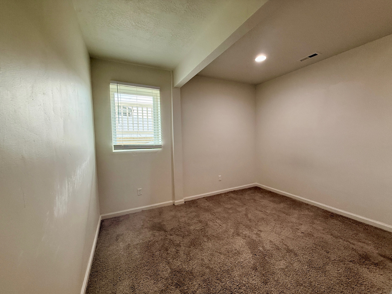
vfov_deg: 85.7
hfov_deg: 102.1
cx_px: 196
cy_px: 147
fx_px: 159
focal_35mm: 14
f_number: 2.2
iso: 250
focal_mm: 2.22
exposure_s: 1/120
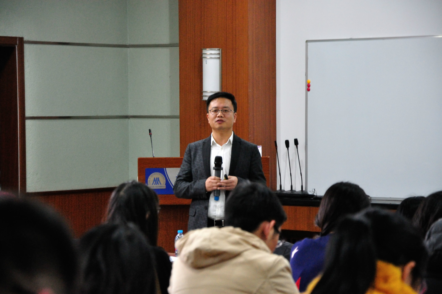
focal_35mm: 158
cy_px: 147
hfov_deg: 13.1
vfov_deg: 8.7
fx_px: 1931
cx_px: 221
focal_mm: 105
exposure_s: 1/15
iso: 2500
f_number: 5.6
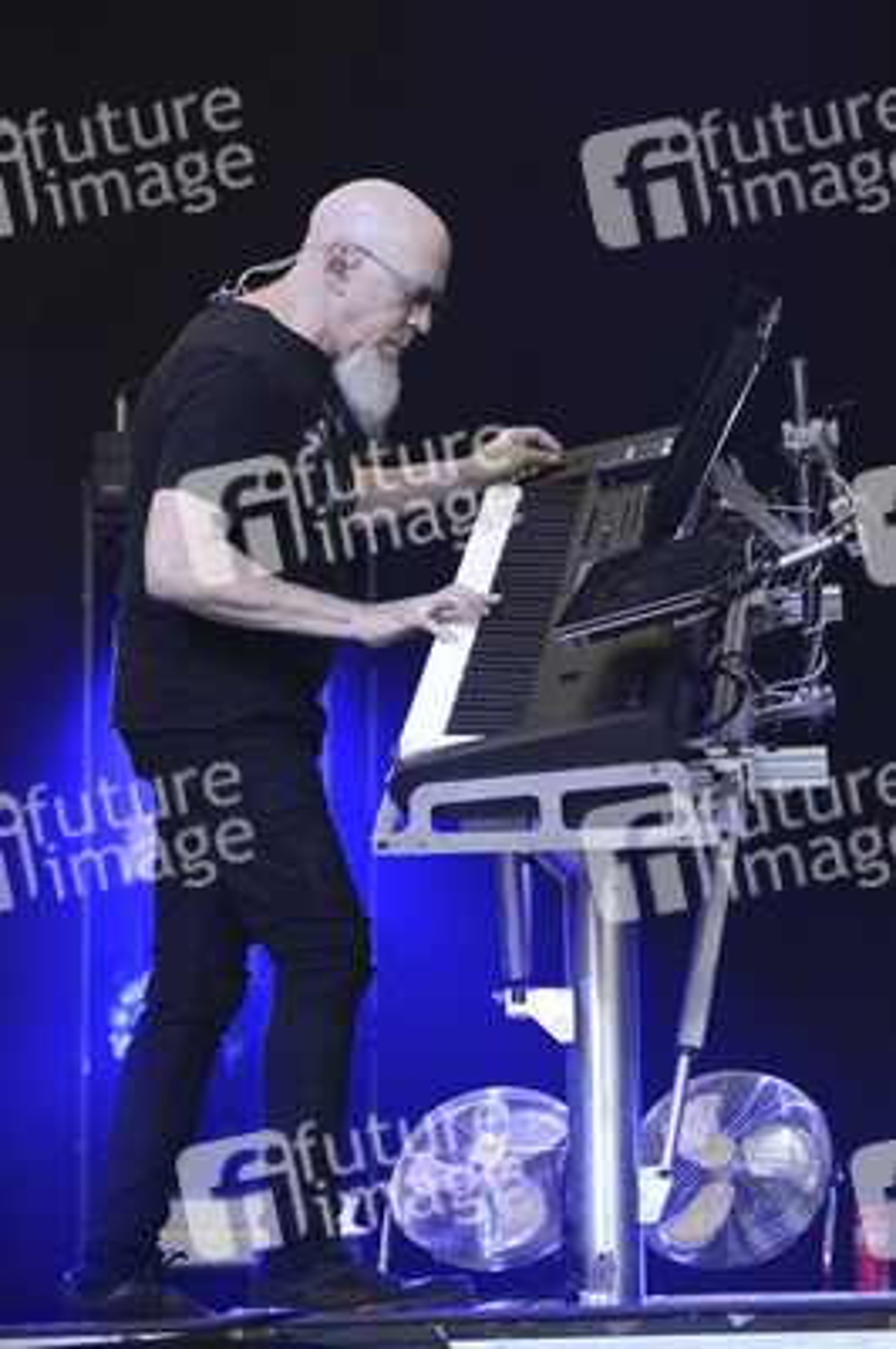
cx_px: 448
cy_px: 674
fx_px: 4487
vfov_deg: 17.1
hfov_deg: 11.4
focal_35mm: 120
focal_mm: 120
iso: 1000
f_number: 4.5
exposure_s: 1/640
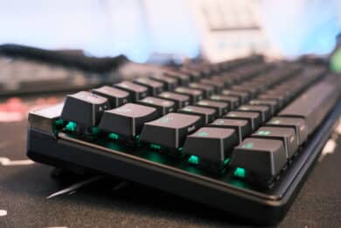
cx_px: 170
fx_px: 455
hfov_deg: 41.1
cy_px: 114
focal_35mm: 48
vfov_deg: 28.1
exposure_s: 1/56
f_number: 4.5
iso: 3200
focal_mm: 32.3
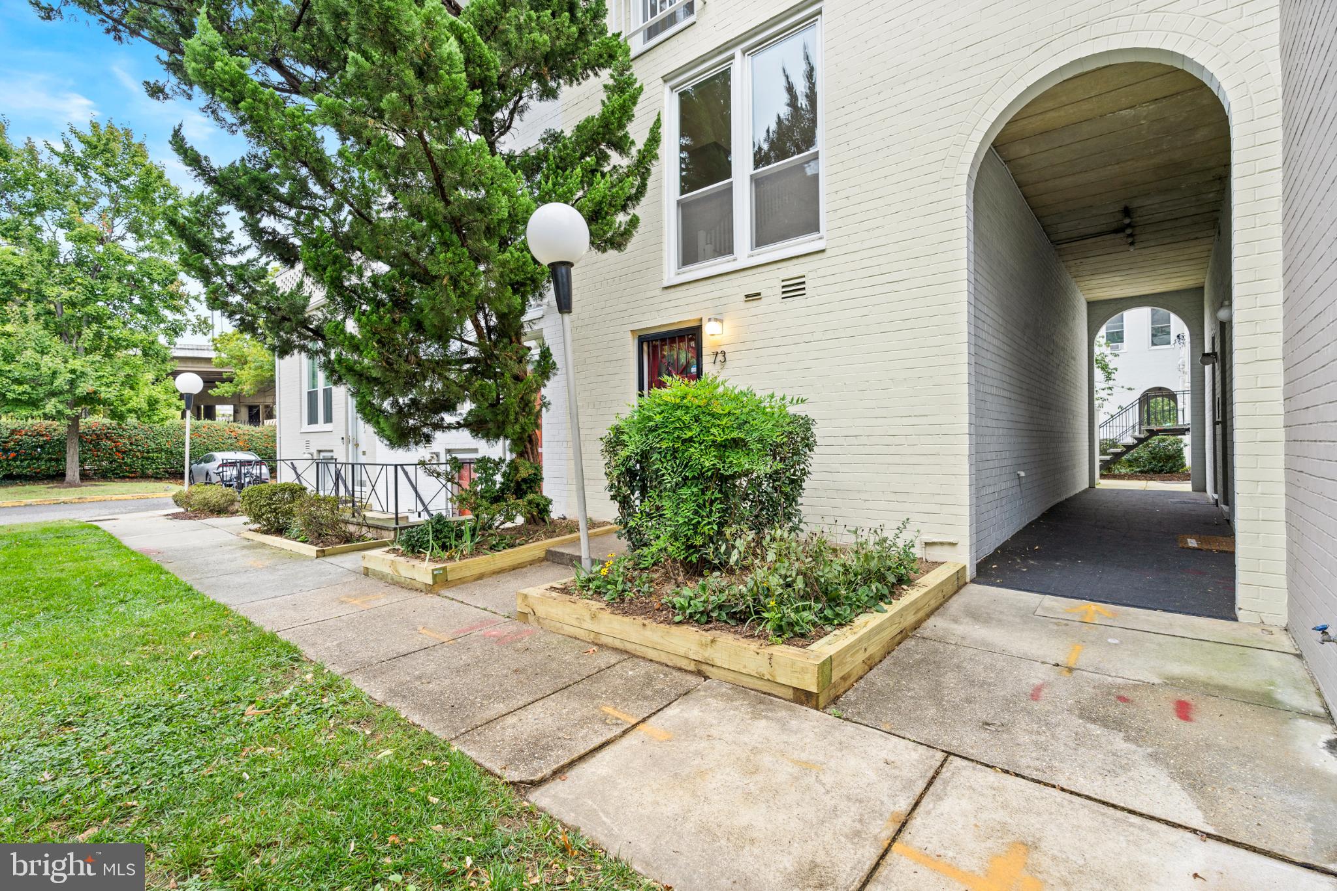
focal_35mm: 16
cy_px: 446
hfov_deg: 96.7
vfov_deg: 73.7
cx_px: 668
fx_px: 594
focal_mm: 16
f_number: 4
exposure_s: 1/25
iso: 160
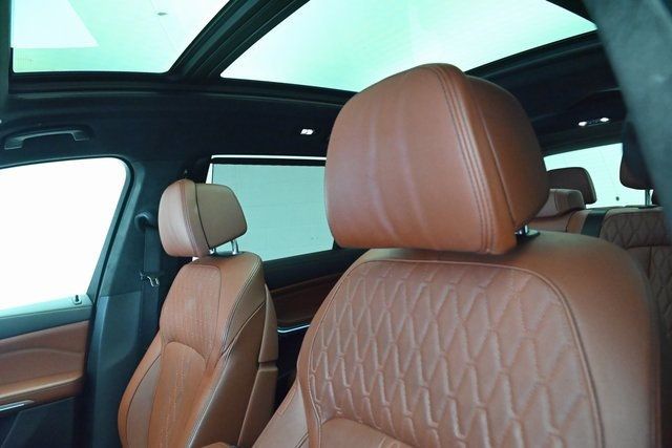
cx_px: 336
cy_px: 224
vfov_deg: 53.2
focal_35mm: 24
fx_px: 448
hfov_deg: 73.7
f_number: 5.6
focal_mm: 24
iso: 16000
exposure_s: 1/60
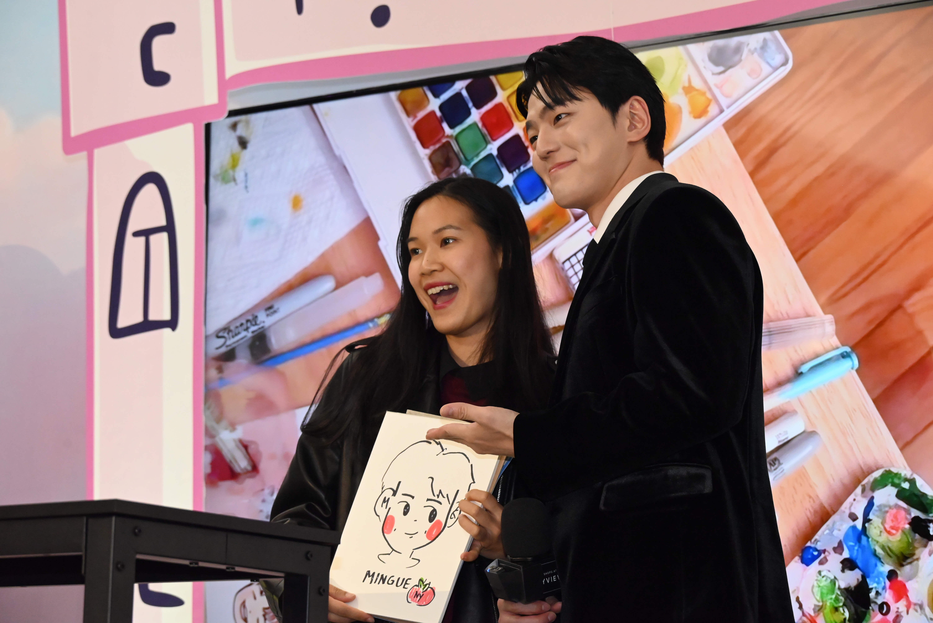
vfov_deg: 13.1
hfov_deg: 19.4
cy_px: 312
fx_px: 2722
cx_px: 466
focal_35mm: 105
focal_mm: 105
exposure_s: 1/200
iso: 6400
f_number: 8
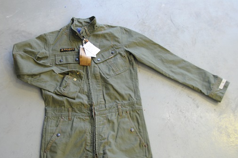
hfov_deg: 49.5
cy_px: 78
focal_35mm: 39
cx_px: 104
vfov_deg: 34.1
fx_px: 257
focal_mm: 22
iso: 250
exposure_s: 1/50
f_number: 3.8
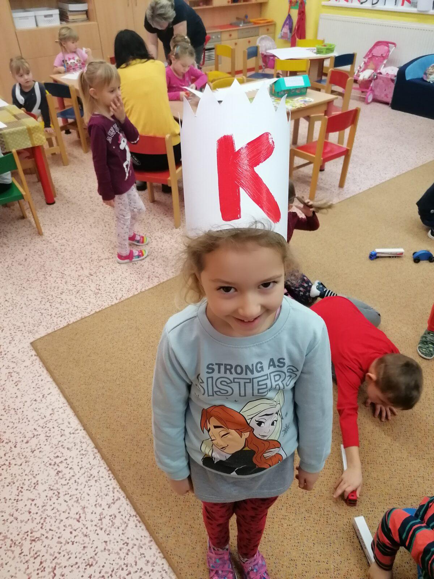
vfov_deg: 65.3
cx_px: 217
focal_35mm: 27
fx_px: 451
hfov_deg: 51.4
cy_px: 290
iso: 320
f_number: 1.8
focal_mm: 4.75
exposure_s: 1/100
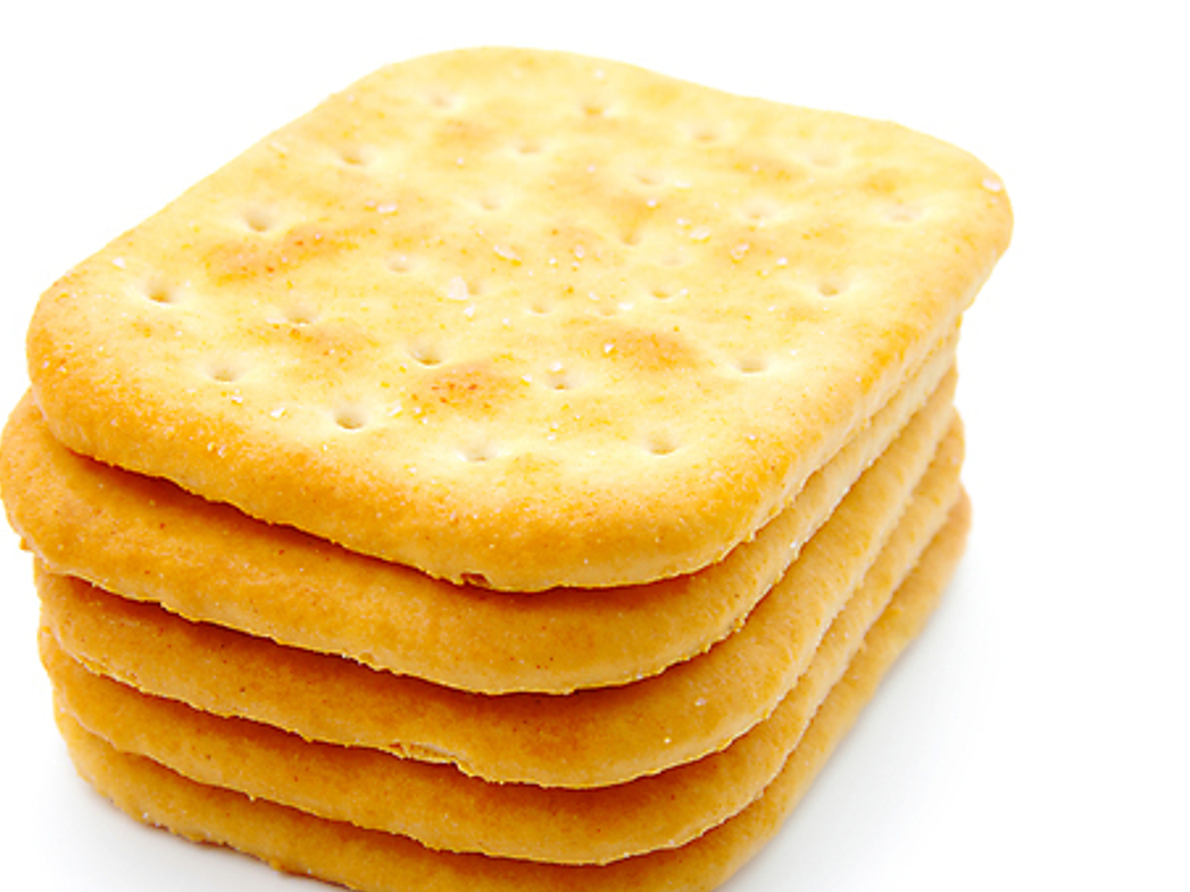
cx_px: 502
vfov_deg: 12.6
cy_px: 500
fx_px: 4057
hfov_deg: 16.7
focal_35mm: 118
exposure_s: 1/160
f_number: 13
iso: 100
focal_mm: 50
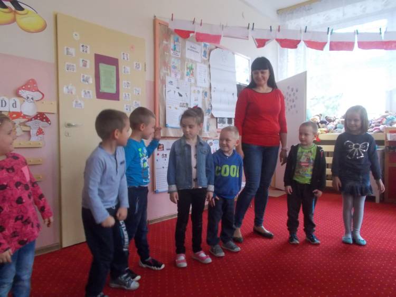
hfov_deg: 67.3
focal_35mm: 26
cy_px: 148
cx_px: 198
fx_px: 298
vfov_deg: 53.1
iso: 640
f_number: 3.2
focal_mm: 4.6
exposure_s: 1/60
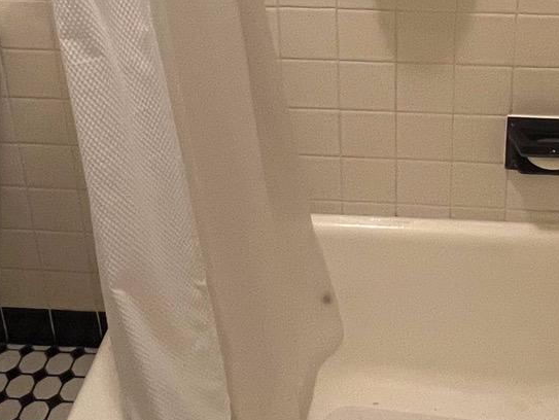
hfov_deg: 38.3
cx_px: 389
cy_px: -100
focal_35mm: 49
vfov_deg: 26.1
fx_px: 792
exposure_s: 1/60
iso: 400
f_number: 1.8
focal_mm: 1.57
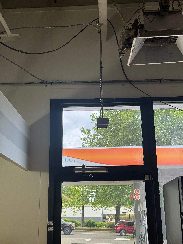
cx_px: 92
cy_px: 122
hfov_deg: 30.3
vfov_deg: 39.7
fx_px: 338
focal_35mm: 48
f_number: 1.78
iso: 64
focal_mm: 6.76
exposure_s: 1/286
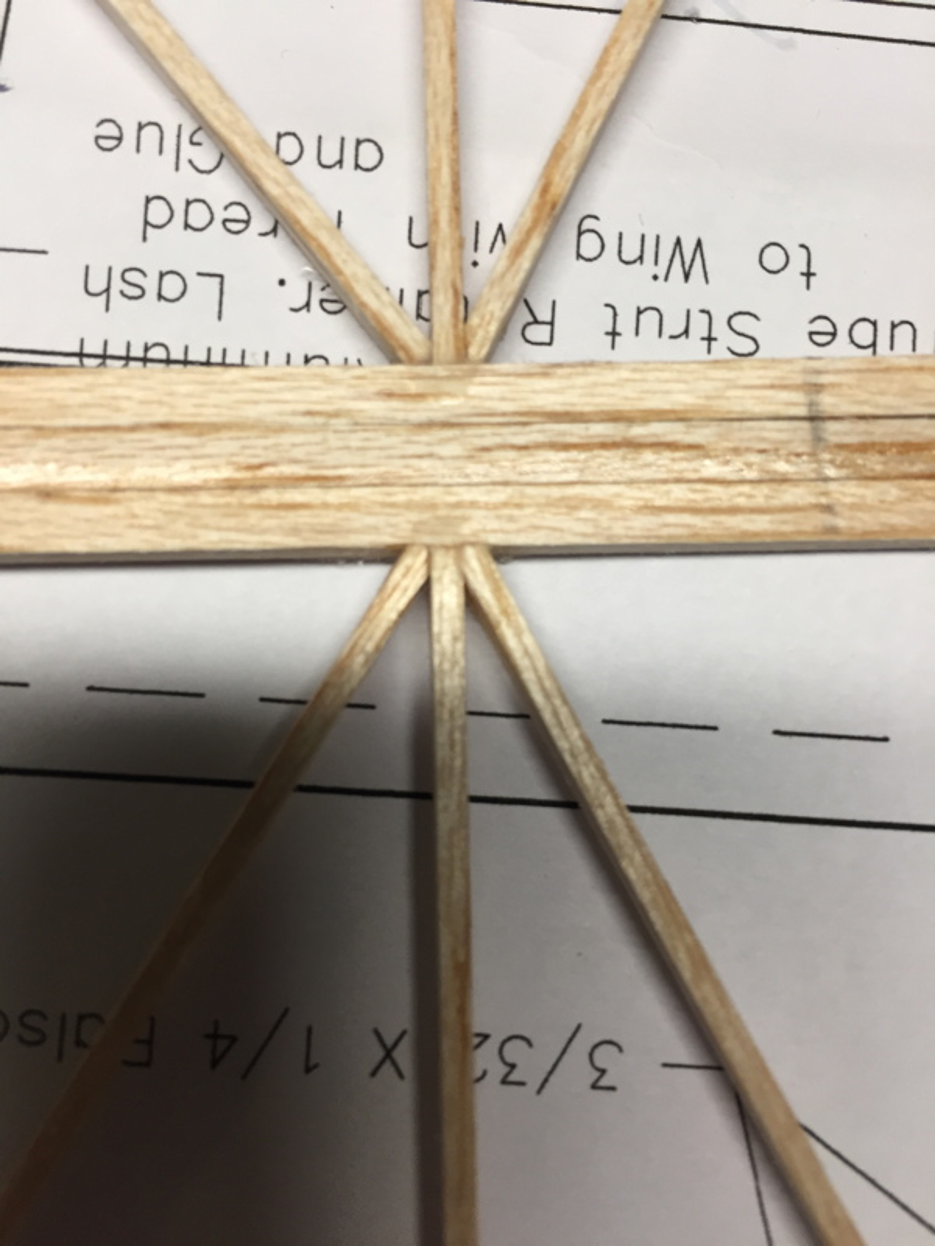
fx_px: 1044
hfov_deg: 48.2
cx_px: 468
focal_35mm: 29
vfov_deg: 61.7
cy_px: 623
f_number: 2.2
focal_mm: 4.15
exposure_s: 1/40
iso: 32
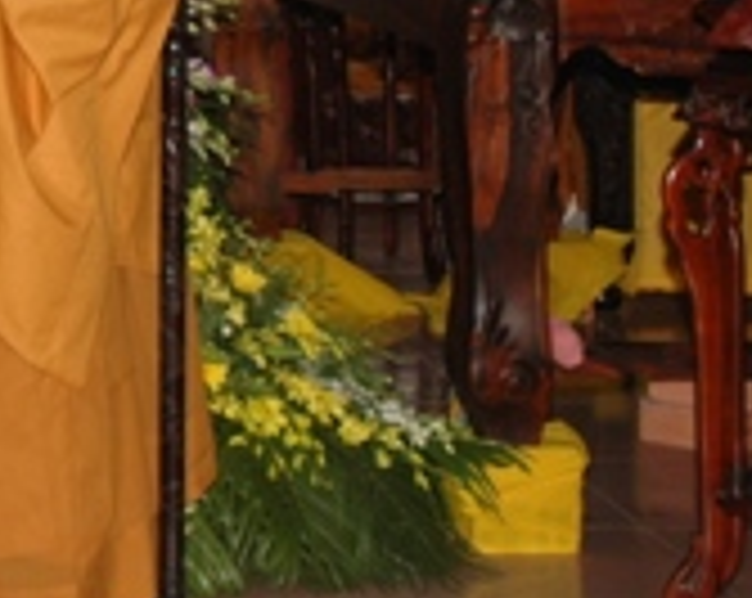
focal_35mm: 146
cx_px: -558
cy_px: -198
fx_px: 3239
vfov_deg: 10.3
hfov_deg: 12.2
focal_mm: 27
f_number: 3.8
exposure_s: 1/50
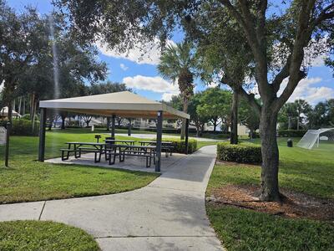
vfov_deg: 58.9
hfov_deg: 73.9
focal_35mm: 23
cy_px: 126
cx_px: 167
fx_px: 222
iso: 10
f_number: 1.7
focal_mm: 6.3
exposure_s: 1/380
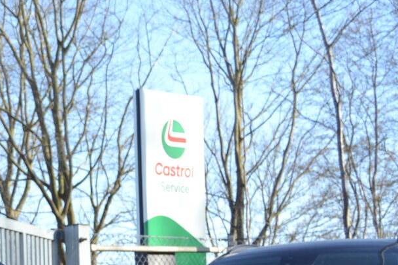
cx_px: -219
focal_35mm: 123
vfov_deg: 10.7
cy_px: 396
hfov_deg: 15.3
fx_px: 1360
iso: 100
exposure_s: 1/160
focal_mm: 26
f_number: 6.3
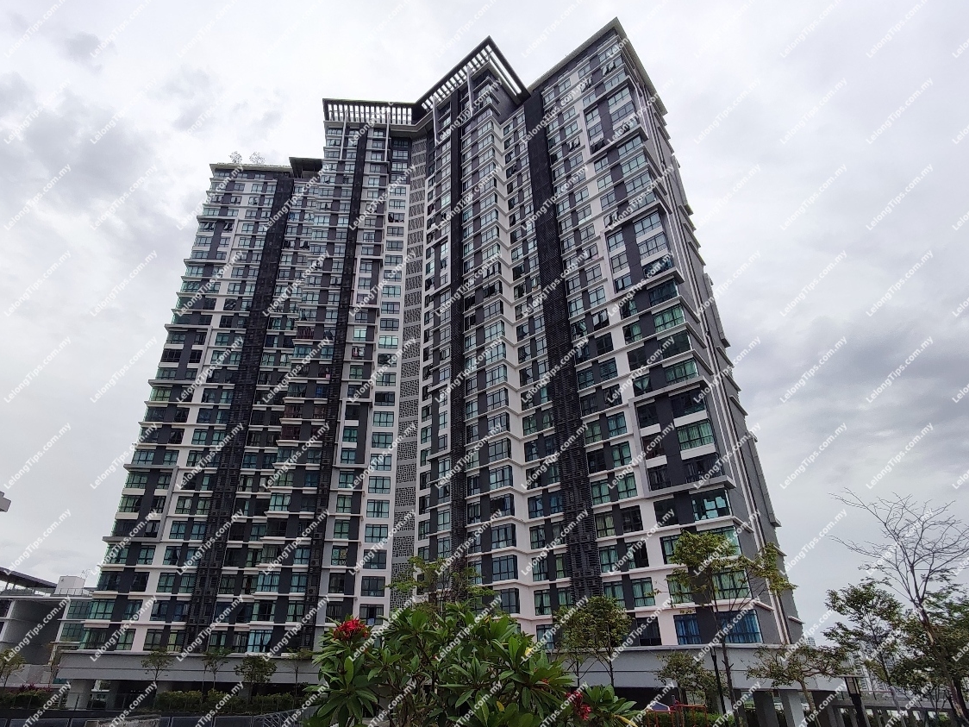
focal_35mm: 18
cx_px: 453
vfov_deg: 71.5
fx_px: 504
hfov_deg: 87.6
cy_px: 390
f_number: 2.2
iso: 50
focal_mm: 1.65
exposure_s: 1/1340
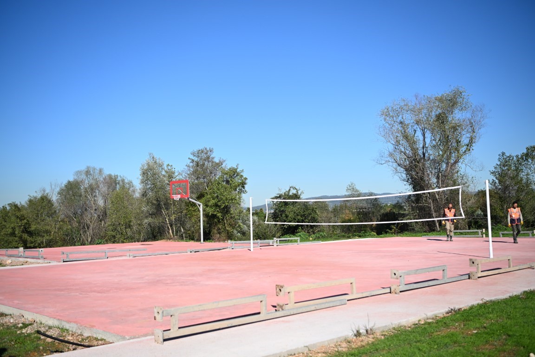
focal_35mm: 40
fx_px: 594
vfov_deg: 33.4
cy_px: 178
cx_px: 268
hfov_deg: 48.5
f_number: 2.8
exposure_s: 1/8000
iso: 400
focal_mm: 40
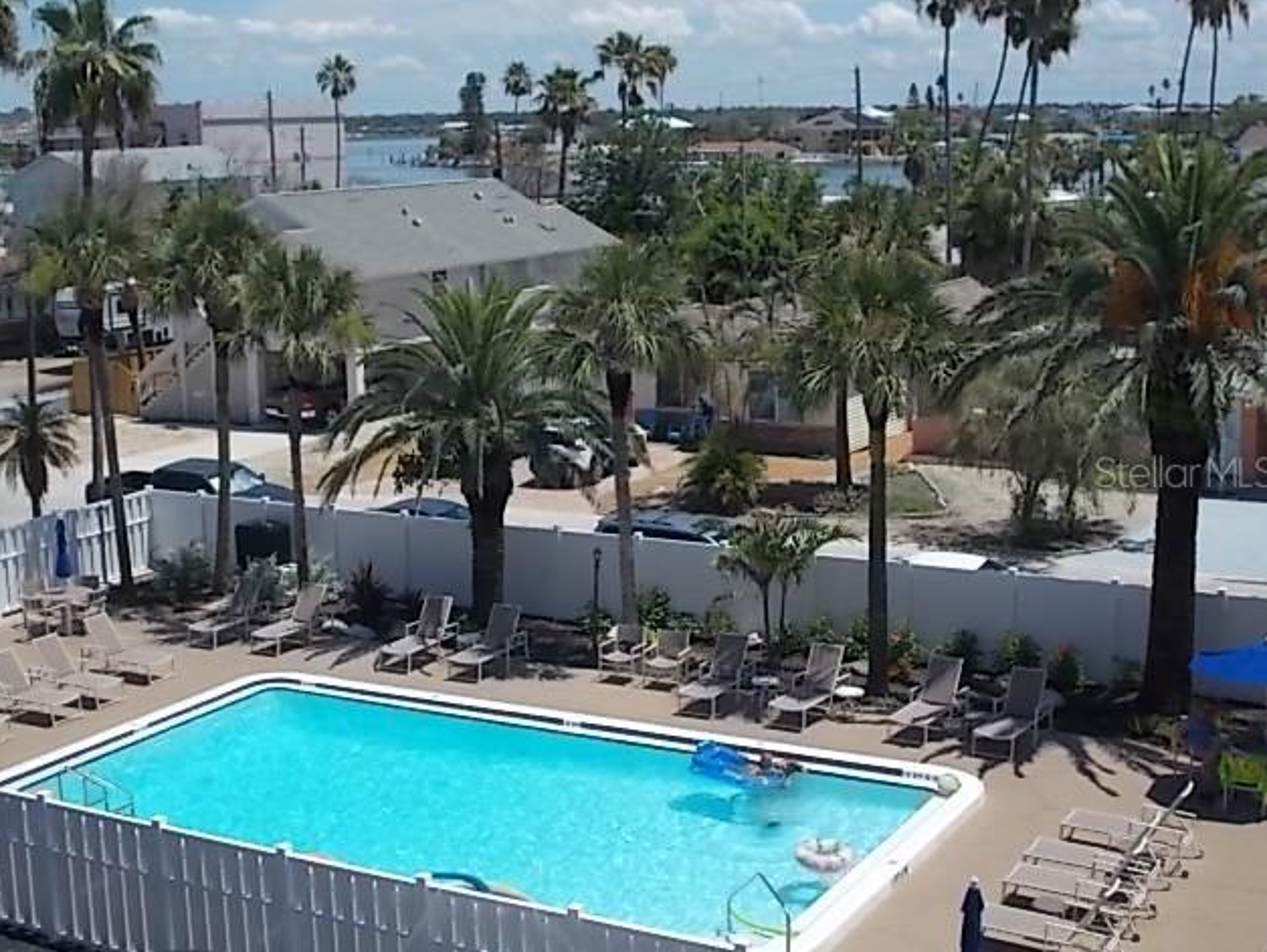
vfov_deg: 28.6
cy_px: 471
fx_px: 1868
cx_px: 639
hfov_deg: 37.5
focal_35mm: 51
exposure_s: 1/125
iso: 80
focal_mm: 9
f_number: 11.3
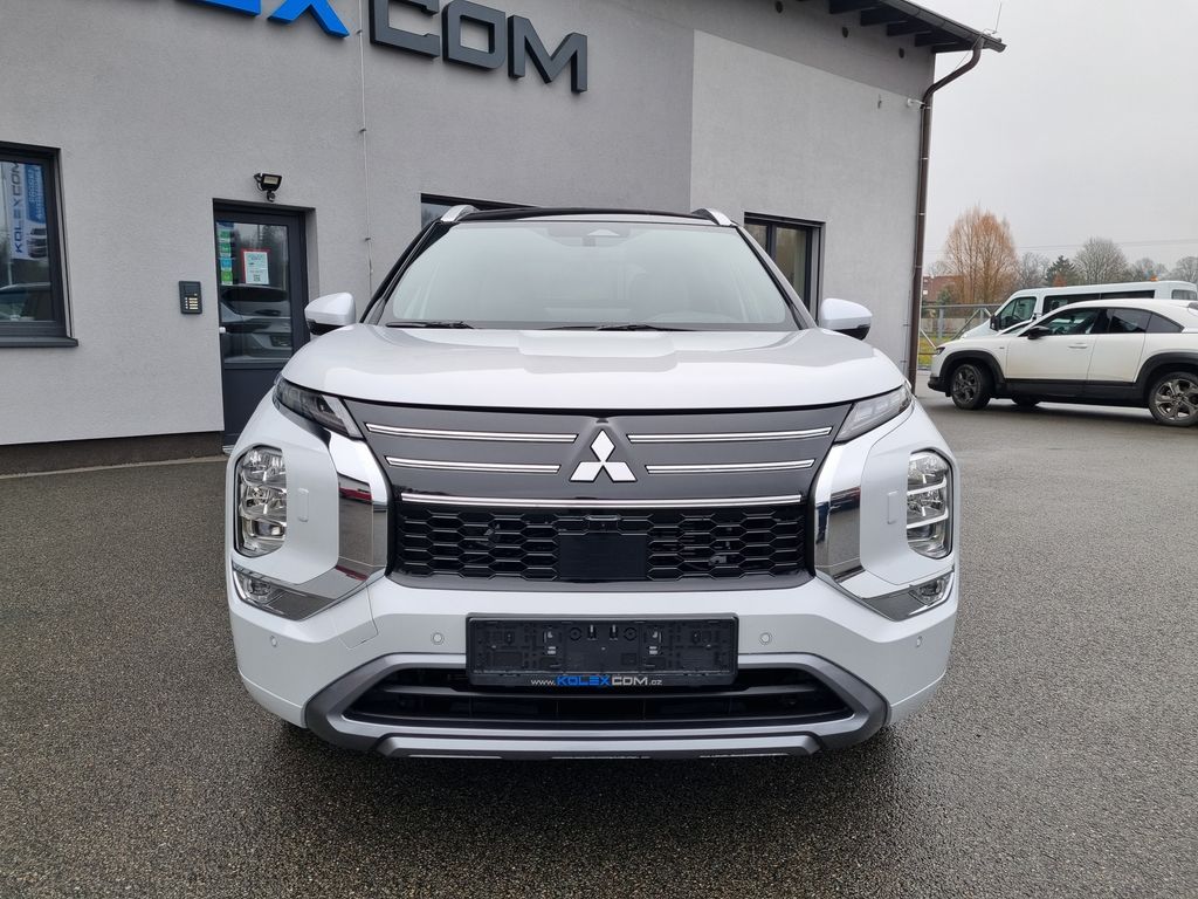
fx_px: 900
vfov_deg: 53.1
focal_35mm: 26
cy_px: 450
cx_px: 599
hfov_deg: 67.3
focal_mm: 5.4
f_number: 1.8
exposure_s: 1/469
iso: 50
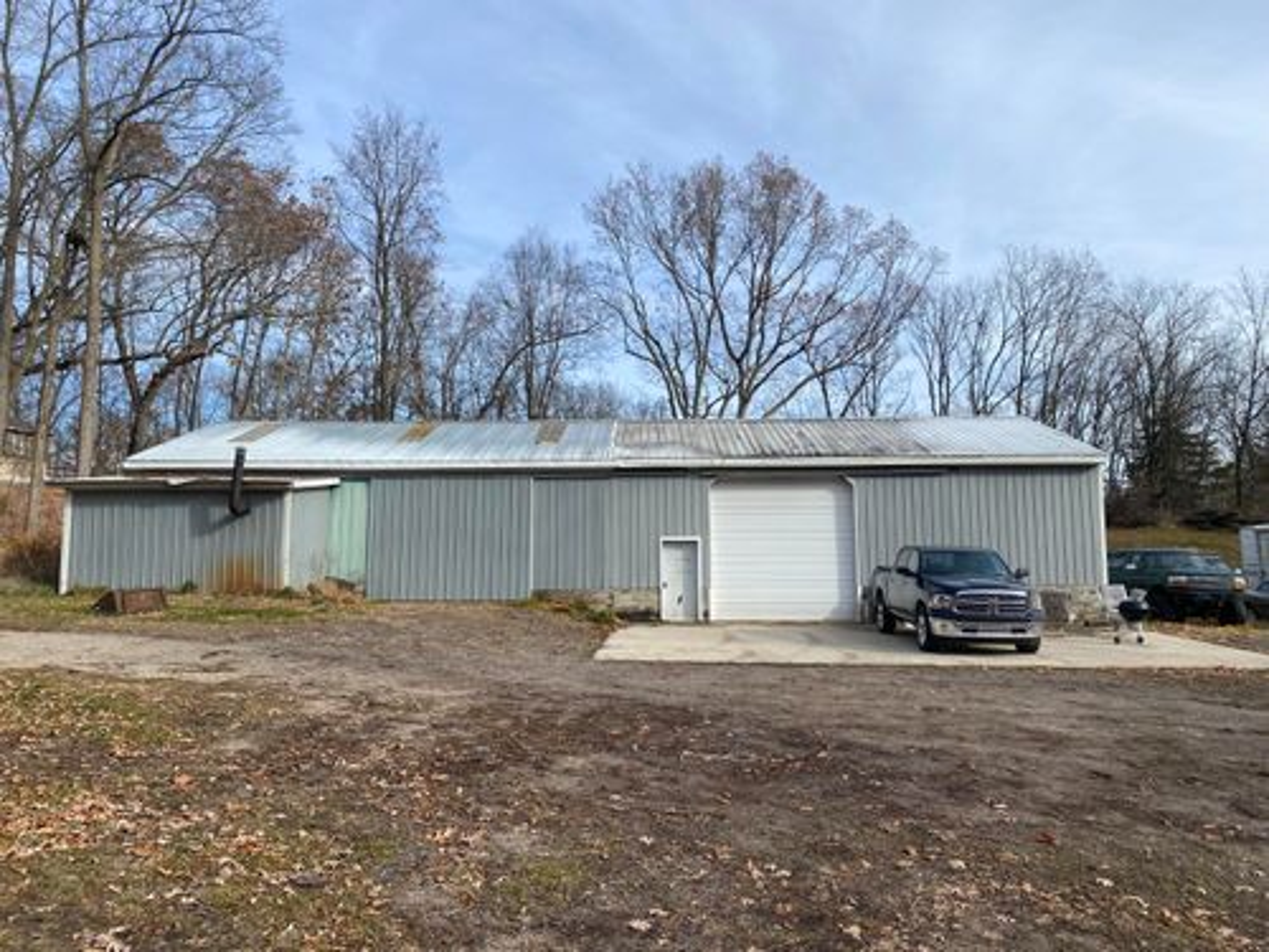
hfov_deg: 67.3
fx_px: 953
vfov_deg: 53.1
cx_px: 634
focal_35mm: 26
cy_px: 476
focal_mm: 4.25
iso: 32
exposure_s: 1/2410
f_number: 1.8
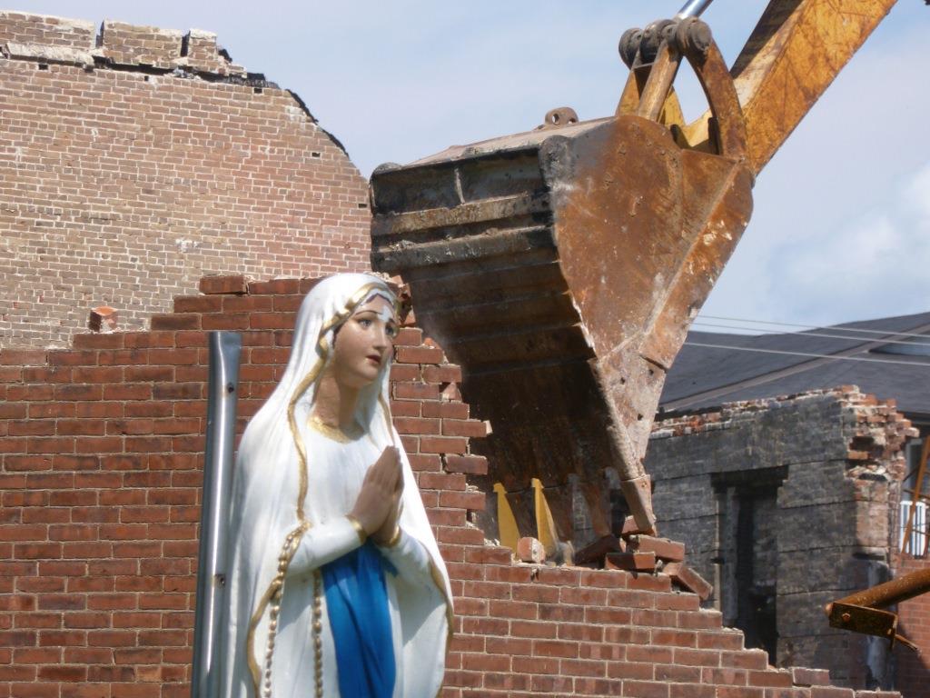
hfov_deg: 8.2
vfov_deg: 6.2
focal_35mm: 240
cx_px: 465
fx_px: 6448
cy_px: 349
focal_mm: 40
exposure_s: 1/250
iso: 80
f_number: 5.9
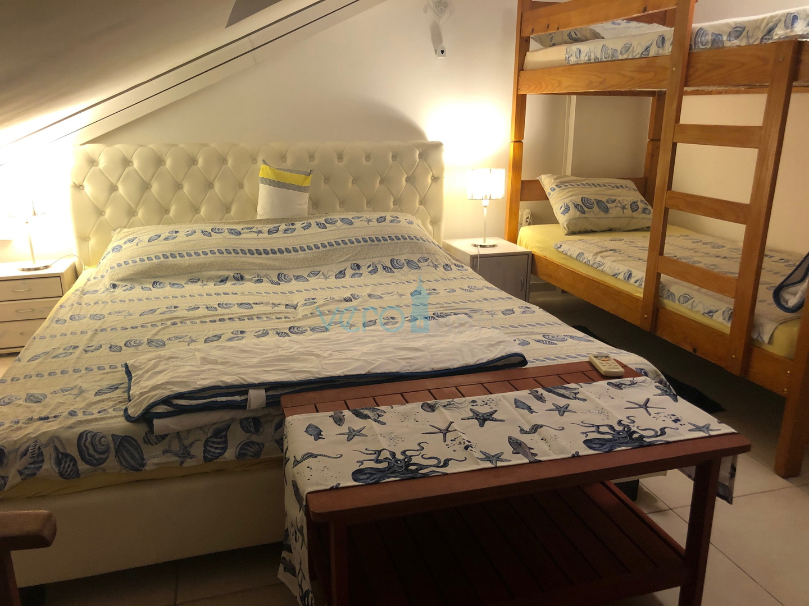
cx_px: 404
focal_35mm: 28
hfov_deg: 63.4
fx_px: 654
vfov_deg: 49.7
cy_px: 303
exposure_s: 1/17
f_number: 1.8
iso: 64
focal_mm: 3.99
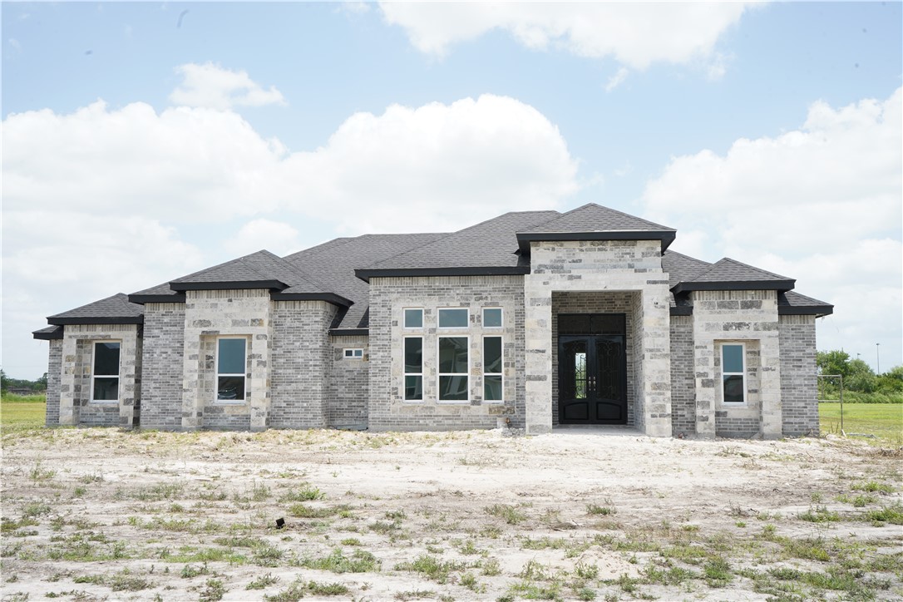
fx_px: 828
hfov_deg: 57.2
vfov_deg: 40.0
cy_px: 301
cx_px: 452
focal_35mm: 33
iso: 100
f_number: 16
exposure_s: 1/40
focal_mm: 33
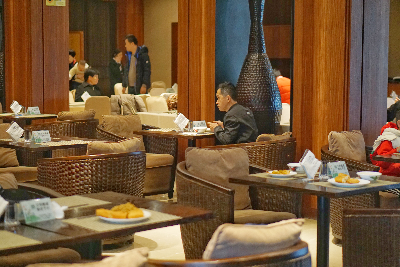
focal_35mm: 75
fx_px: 833
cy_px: 134
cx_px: 200
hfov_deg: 27.0
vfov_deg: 18.2
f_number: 1.8
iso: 1250
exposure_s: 1/160
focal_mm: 50
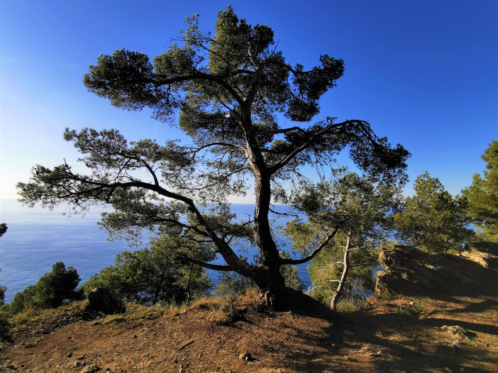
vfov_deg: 71.6
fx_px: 259
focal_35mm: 18
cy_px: 186
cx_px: 249
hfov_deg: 87.8
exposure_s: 1/1236
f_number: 2.2
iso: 50
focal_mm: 2.35
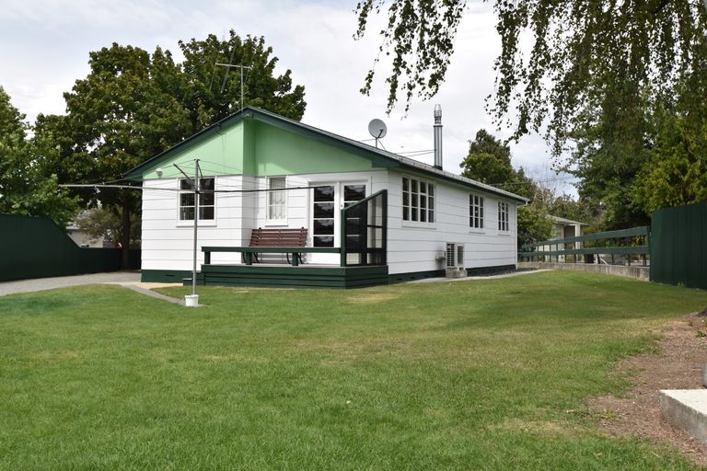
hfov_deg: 53.1
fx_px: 707
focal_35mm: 36
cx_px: 354
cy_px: 236
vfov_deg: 36.9
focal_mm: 24
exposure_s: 1/200
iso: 100
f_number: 11
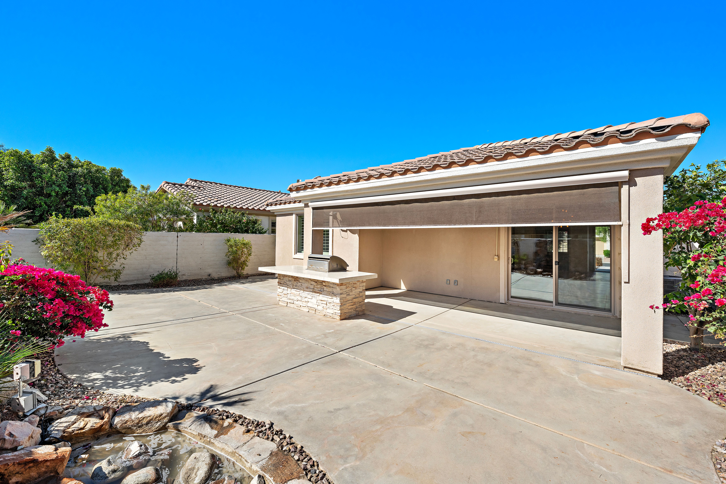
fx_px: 282
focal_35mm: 14
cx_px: 363
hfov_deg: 104.3
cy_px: 242
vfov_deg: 81.2
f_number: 8
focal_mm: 14
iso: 320
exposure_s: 1/1250
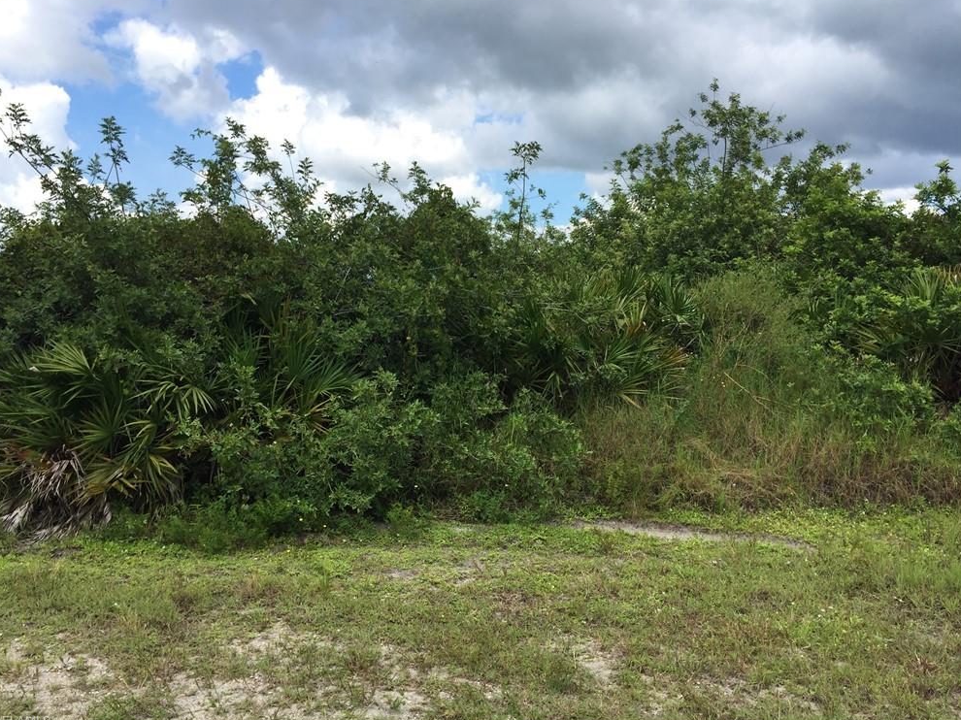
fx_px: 833
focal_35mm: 30
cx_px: 477
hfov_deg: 60.0
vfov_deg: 46.8
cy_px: 358
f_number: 2.2
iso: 32
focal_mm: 4.15
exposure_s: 1/1163
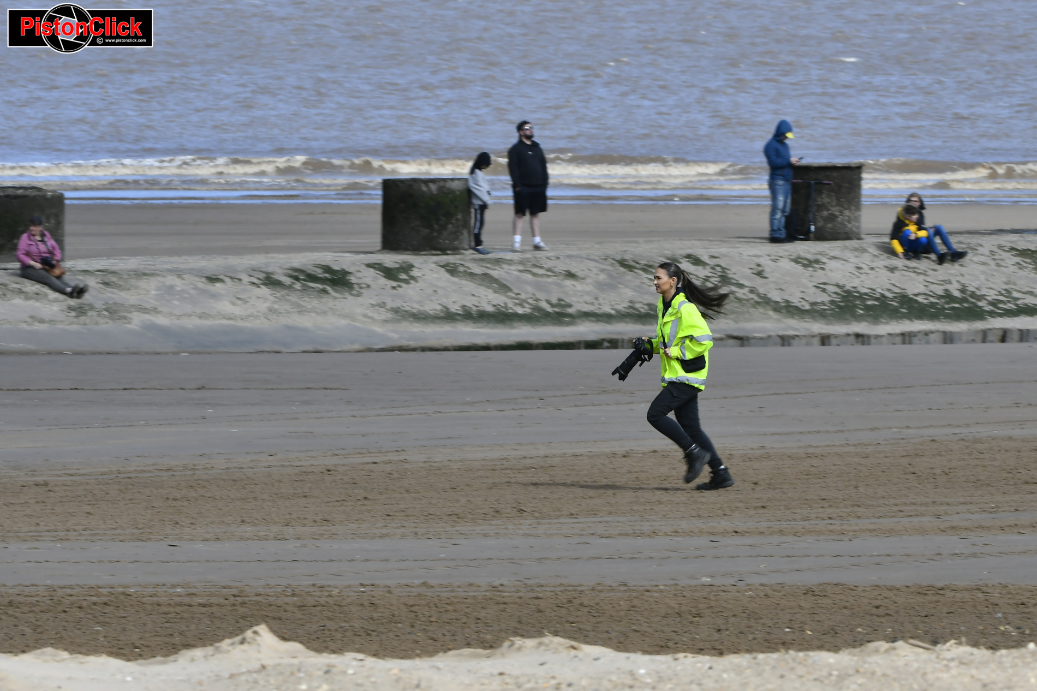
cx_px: 518
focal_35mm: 315
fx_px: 9072
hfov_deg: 6.5
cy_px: 346
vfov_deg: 4.4
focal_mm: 210
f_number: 13
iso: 160
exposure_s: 1/125
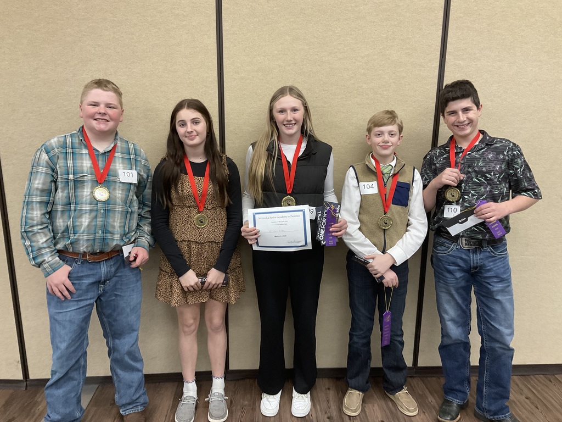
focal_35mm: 29
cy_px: 211
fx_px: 471
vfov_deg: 48.2
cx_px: 281
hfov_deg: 61.7
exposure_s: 1/60
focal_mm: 3
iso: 100
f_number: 1.8
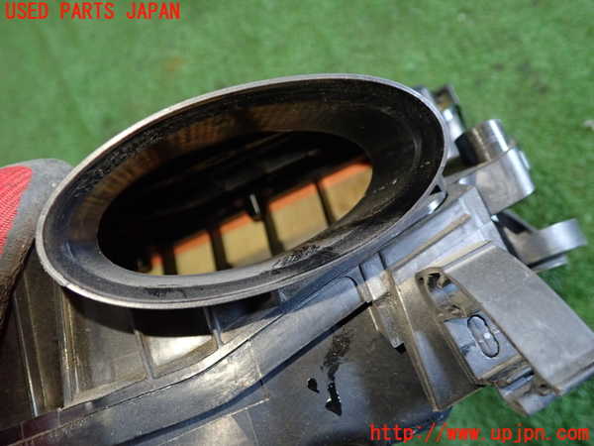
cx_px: 297
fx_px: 515
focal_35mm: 30
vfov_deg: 46.8
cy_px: 223
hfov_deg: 60.0
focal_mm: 5.4
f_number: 2.3
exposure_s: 1/30
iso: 500
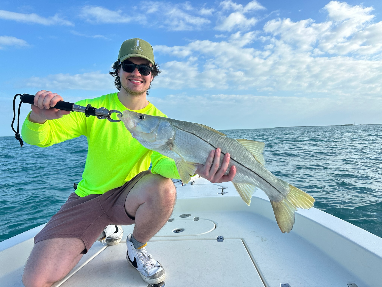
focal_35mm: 24
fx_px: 265
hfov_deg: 71.6
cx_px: 191
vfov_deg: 56.8
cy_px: 144
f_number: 1.78
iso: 80
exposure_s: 1/4184
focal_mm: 6.86
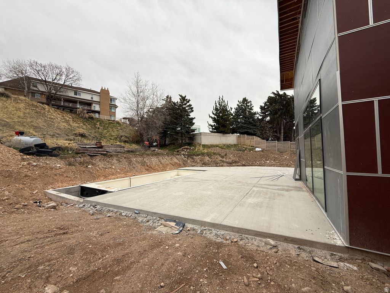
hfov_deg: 102.1
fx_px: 158
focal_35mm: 14
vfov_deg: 85.7
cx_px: 195
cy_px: 146
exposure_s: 1/149
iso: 50
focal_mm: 2.22
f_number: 2.2
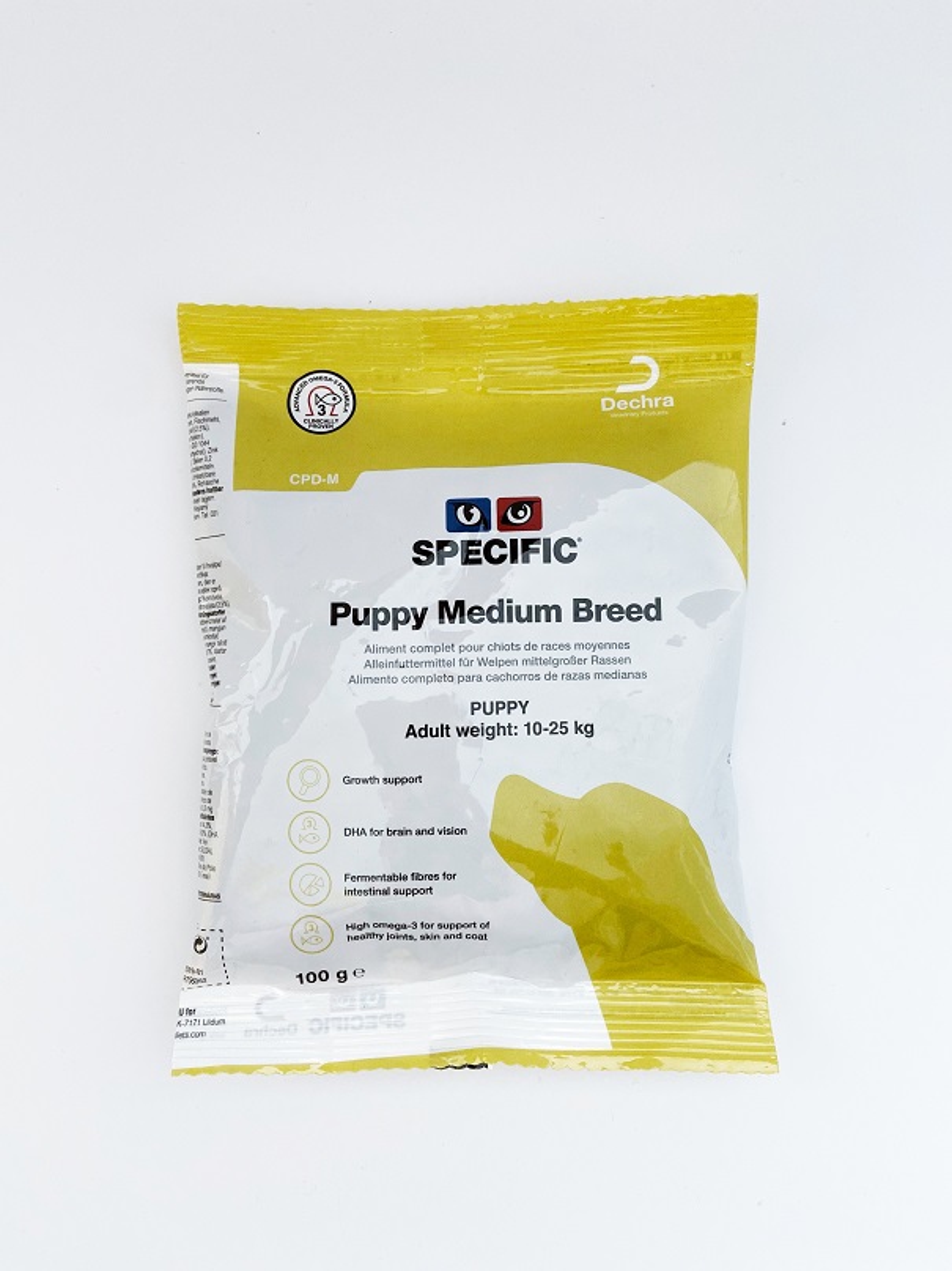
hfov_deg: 53.1
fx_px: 954
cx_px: 476
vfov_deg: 67.3
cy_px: 636
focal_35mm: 26
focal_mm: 4.25
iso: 125
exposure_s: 1/112
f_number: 1.8
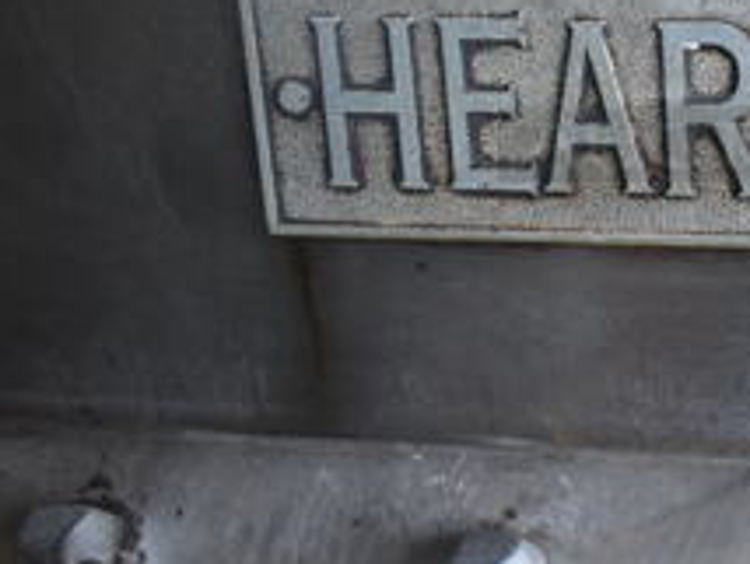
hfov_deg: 24.0
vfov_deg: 19.4
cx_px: 890
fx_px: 1605
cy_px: -4
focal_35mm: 74
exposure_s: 1/250
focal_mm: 18
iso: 800
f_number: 3.5
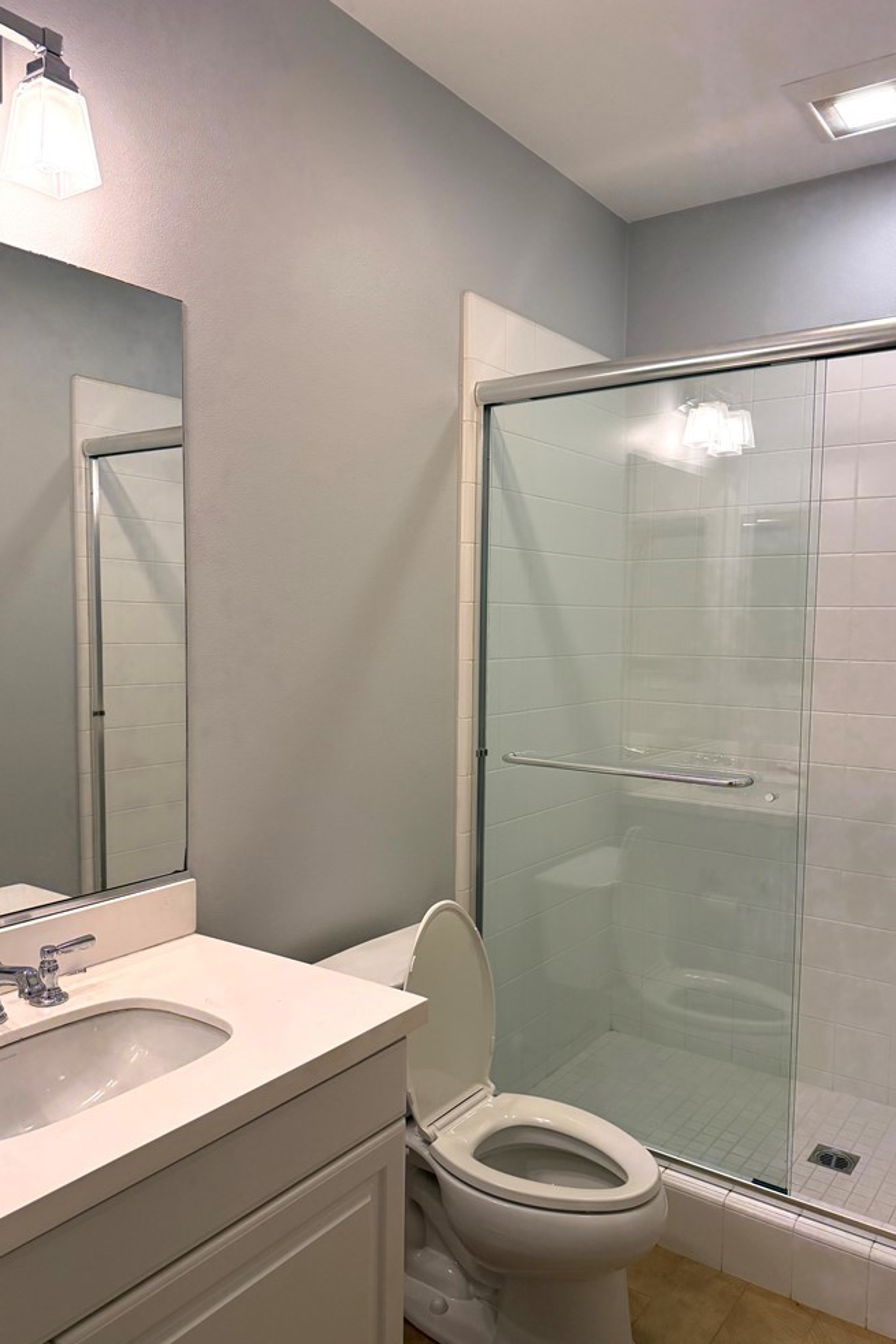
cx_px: 443
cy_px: 681
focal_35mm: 26
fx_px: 971
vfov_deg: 69.4
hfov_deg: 49.5
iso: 200
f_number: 1.78
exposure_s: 1/129
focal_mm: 6.76
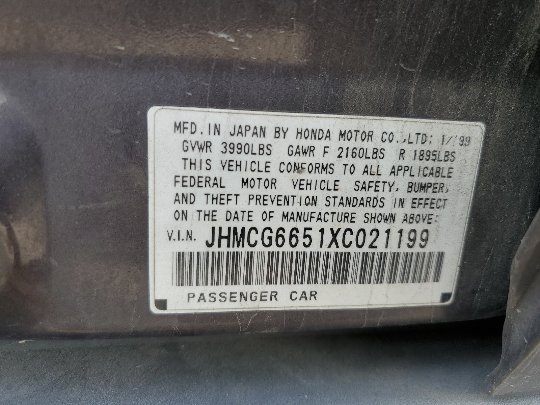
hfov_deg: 67.3
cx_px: 270
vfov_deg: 53.1
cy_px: 202
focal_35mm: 26
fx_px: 406
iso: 50
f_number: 1.5
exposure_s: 1/141
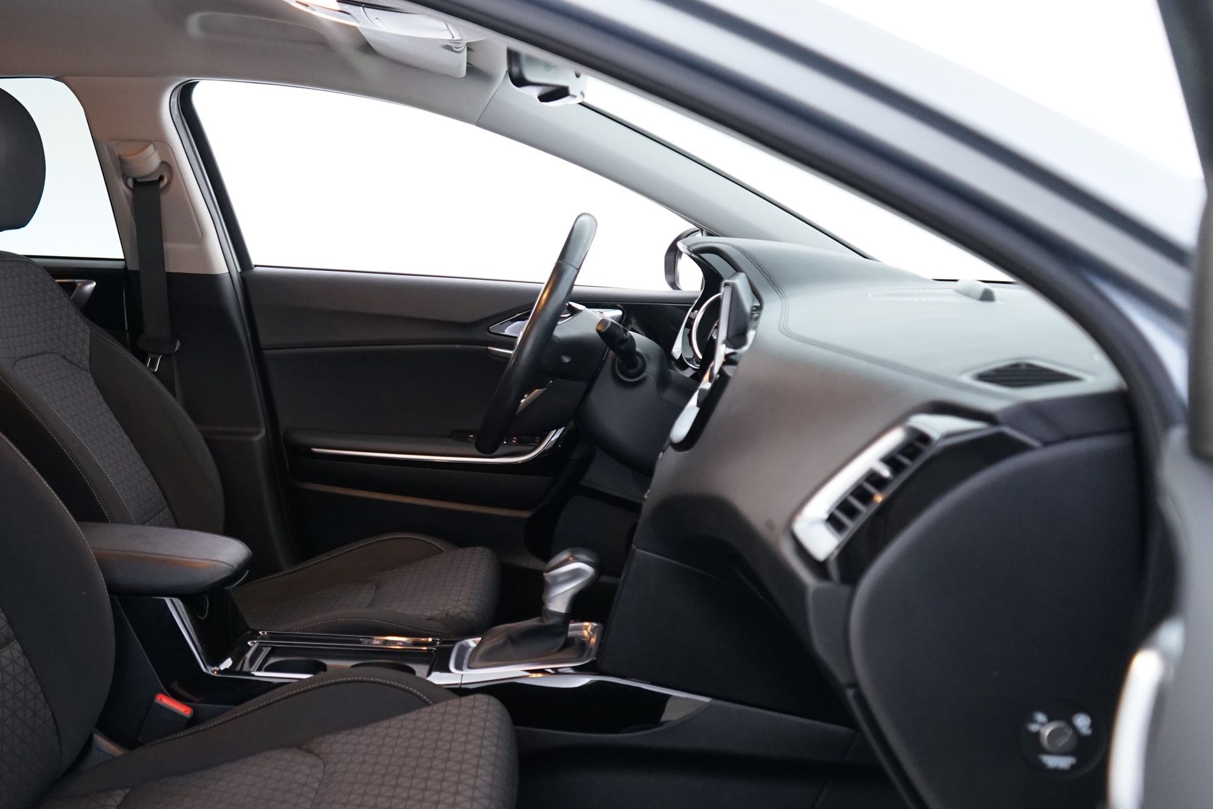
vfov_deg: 34.2
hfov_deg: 48.8
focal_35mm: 39
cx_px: 416
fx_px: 1314
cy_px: 421
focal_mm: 28
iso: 2000
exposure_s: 1/20
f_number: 4
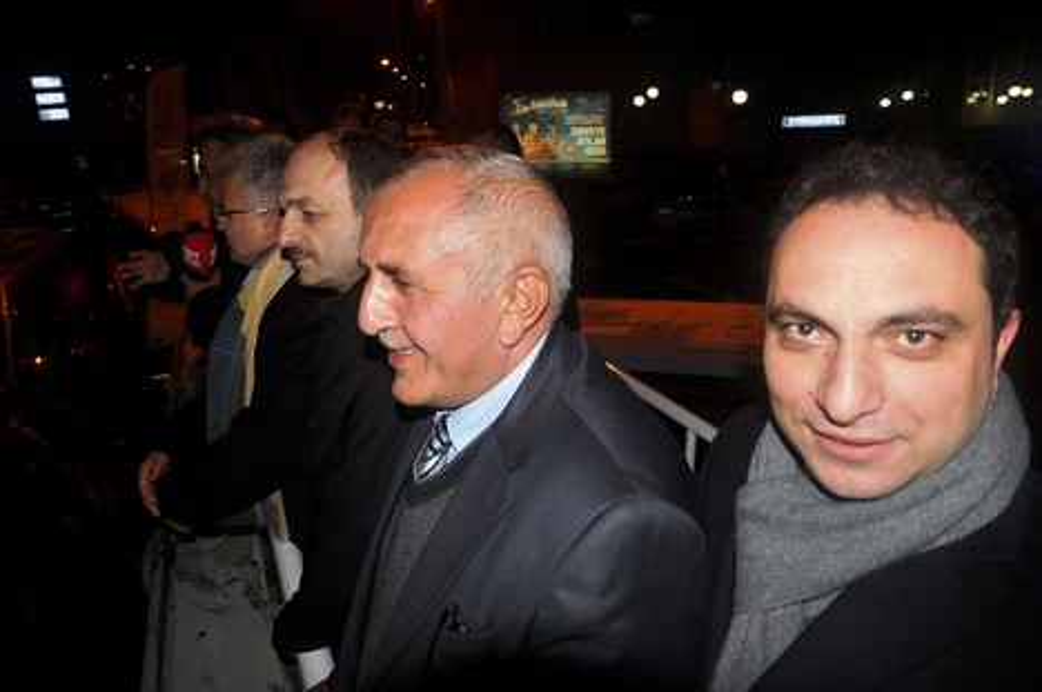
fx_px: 694
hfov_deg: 73.8
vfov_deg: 53.0
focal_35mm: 24
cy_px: 346
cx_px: 521
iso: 200
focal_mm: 16
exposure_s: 1/60
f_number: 3.5
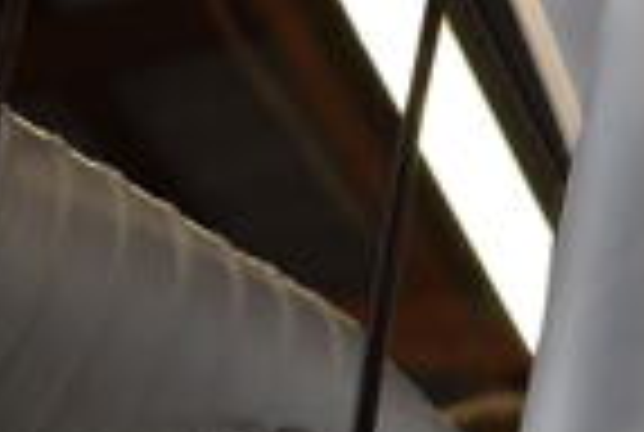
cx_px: 1193
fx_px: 2061
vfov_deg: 11.7
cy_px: 554
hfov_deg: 15.1
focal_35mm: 115
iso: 450
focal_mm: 18
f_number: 3.5
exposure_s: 1/250
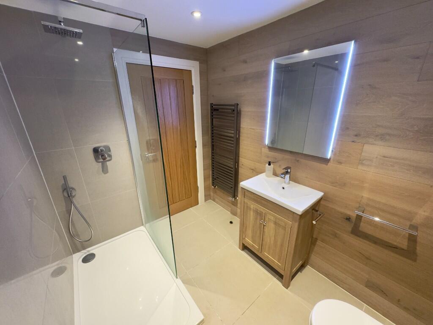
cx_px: 216
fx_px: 175
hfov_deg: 102.1
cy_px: 162
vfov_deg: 85.7
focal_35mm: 14
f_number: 2.2
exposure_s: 1/60
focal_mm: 2.22
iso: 640
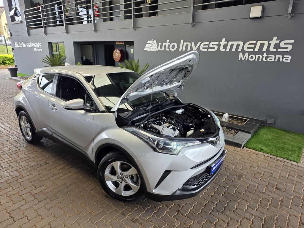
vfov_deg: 58.9
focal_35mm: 23
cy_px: 114
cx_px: 152
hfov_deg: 73.9
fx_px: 202
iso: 50
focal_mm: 6.25
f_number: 1.7
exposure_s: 1/180
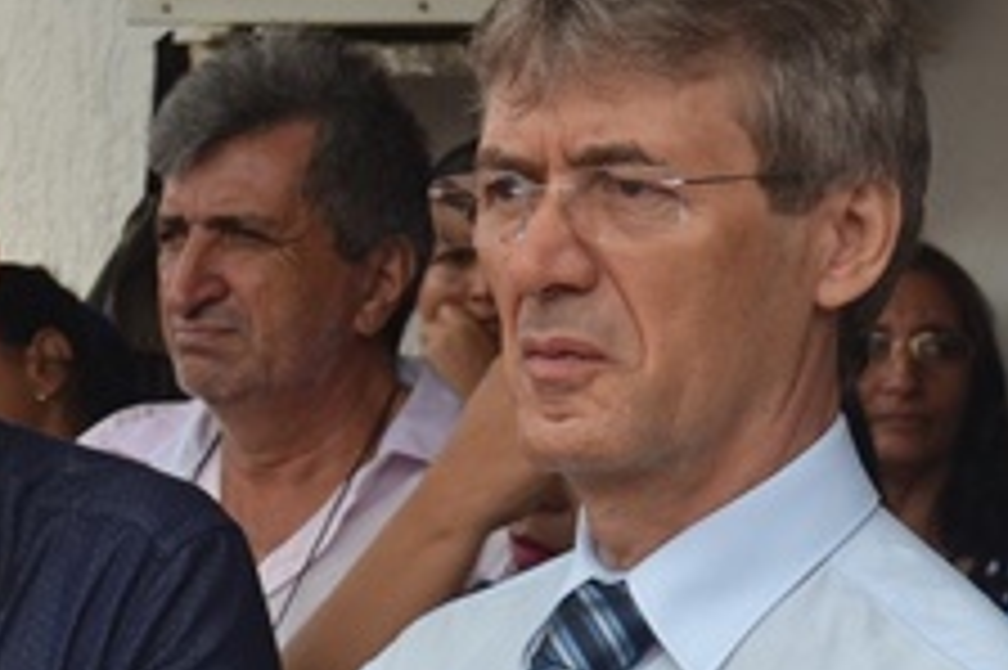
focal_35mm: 163
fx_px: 4561
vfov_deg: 8.4
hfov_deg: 12.5
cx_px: 166
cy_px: 578
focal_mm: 38
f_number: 5.6
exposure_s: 1/125
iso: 125
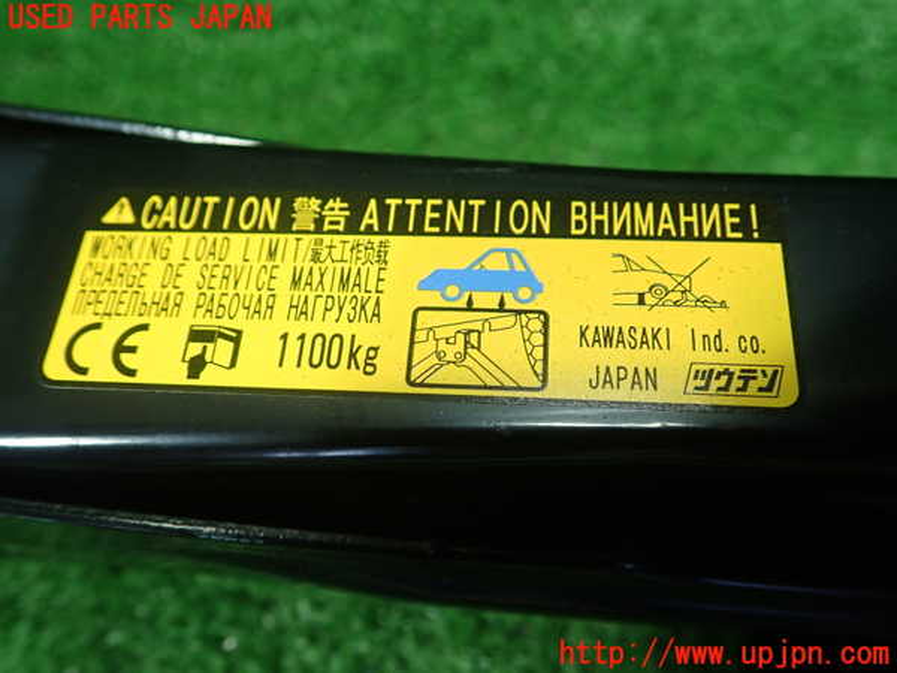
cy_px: 336
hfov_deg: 60.0
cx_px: 448
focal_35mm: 30
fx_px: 777
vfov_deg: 46.8
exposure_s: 1/125
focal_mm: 5.5
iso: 320
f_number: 2.3
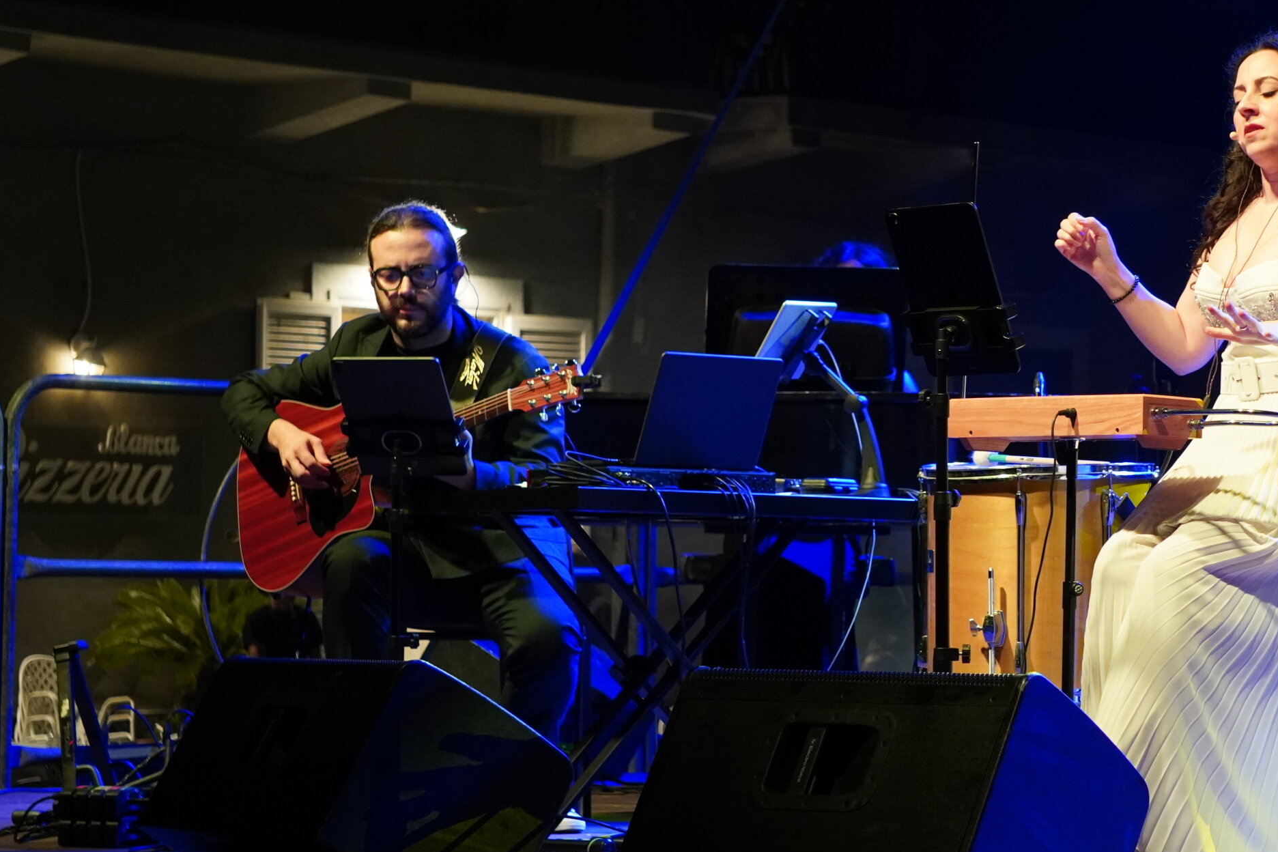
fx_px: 4536
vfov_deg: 10.7
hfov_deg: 16.0
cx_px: 879
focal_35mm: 128
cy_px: 467
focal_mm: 55
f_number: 4.5
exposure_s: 1/160
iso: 2000
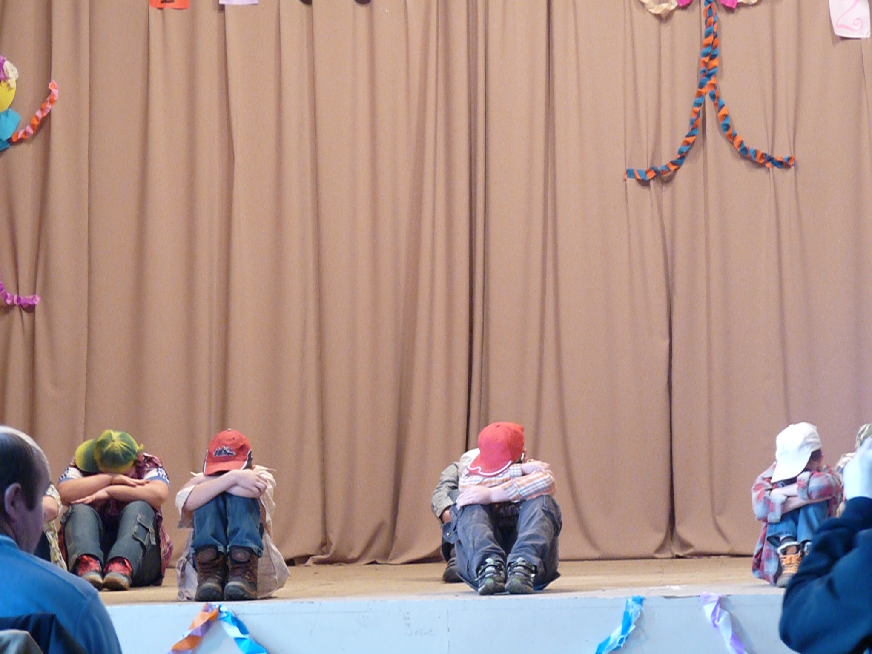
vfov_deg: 10.4
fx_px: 3577
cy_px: 327
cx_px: 436
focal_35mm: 142
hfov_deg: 13.9
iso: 800
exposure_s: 1/6
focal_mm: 25.2
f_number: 3.6
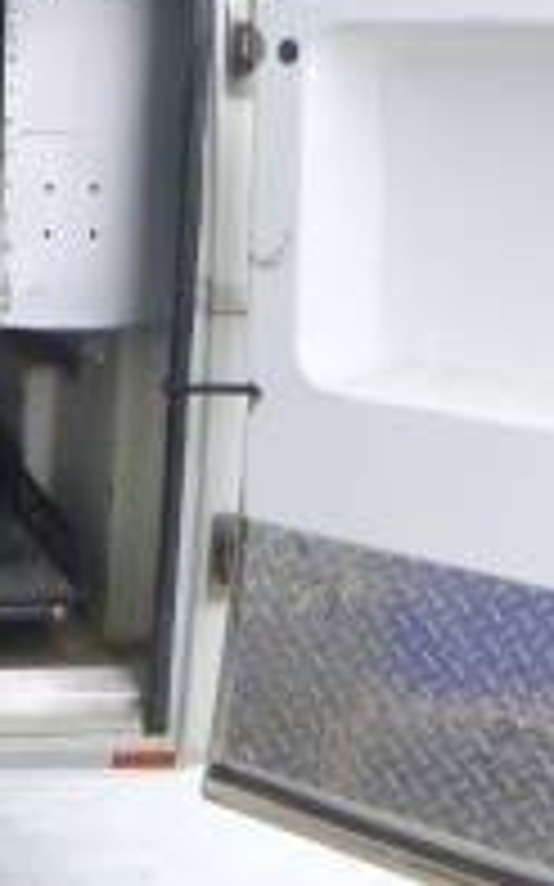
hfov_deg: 14.1
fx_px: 2079
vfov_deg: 24.1
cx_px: -293
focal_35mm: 86
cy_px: 369
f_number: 3.9
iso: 400
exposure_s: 1/20
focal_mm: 4.5
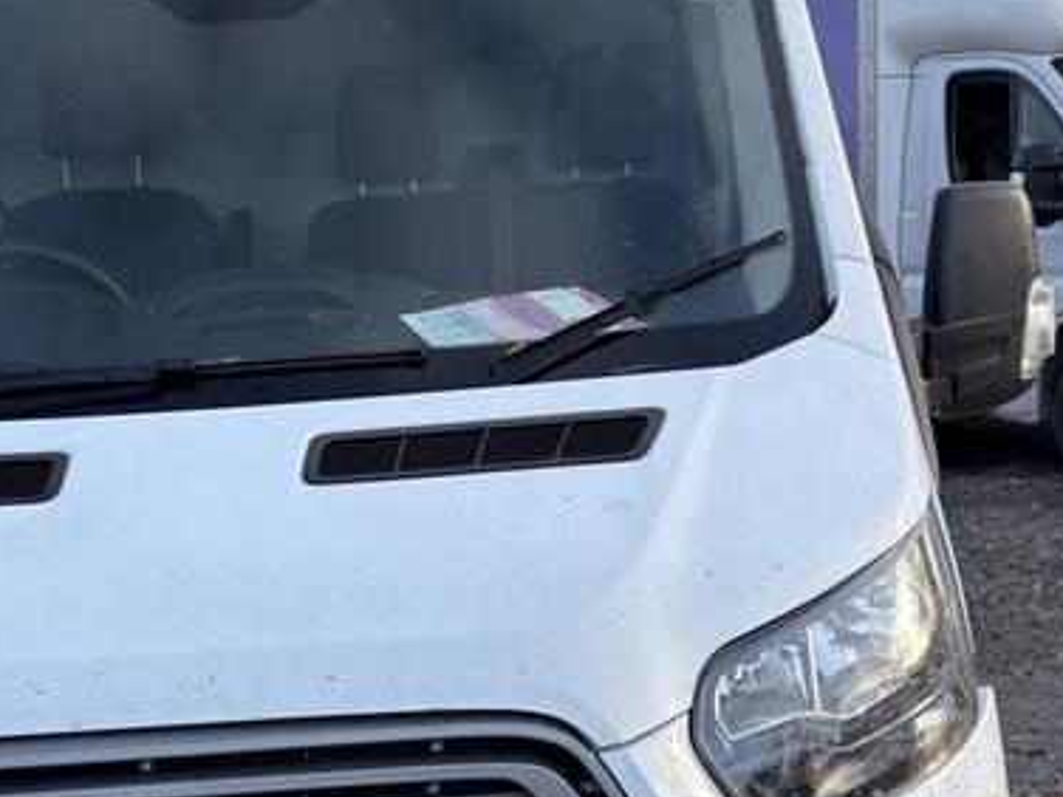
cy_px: 449
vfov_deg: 23.6
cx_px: 399
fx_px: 1904
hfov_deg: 31.1
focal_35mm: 62
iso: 50
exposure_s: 1/635
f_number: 1.6
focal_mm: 5.96
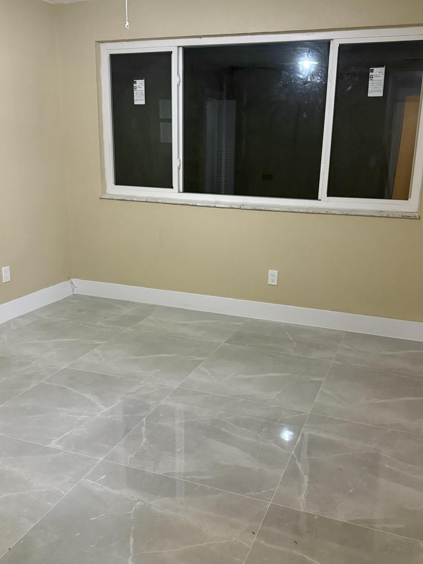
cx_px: 221
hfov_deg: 44.1
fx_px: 521
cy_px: 290
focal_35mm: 32
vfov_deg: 56.8
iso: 800
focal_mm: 6.76
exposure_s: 1/60
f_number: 1.78
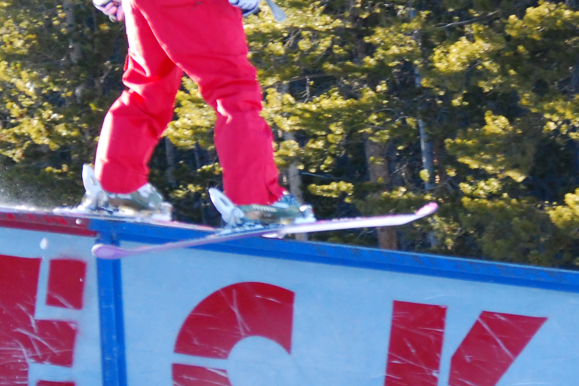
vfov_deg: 4.1
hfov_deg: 6.2
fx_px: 5339
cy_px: 163
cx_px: 450
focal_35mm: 332
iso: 800
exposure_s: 1/400
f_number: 5.6
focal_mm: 80
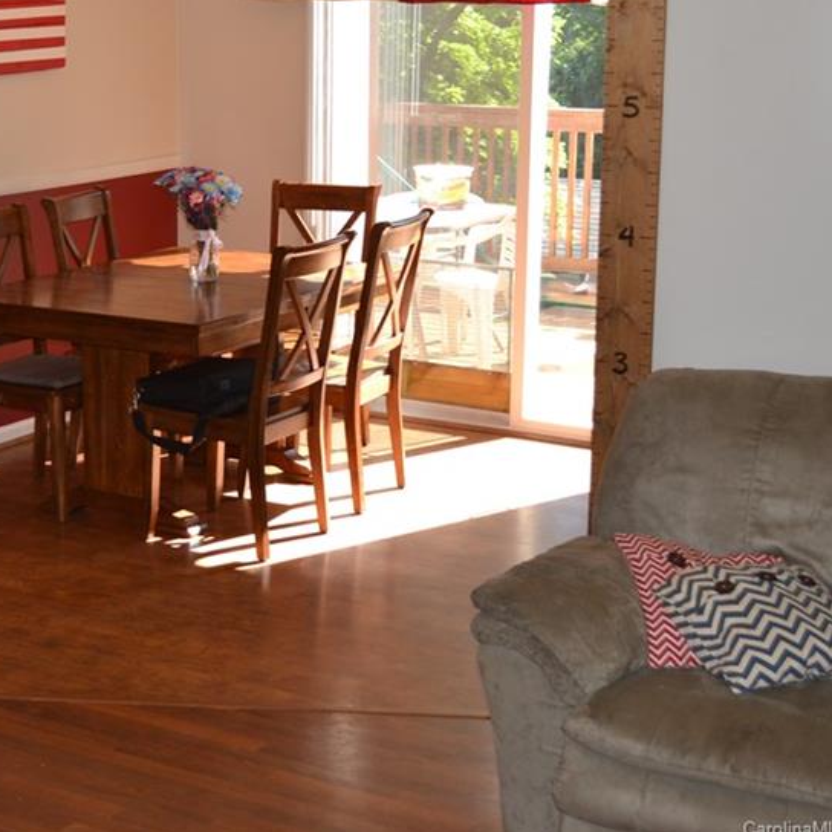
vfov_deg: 23.9
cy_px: 321
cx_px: 125
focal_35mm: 72
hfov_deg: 23.5
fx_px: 1958
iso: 400
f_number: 4.5
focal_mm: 30
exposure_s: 1/125
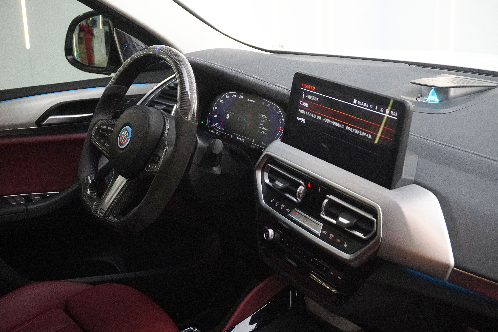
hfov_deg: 37.9
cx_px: 249
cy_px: 166
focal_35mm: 52
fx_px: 726
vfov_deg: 25.8
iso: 6400
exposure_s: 1/80
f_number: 6.3
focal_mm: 35
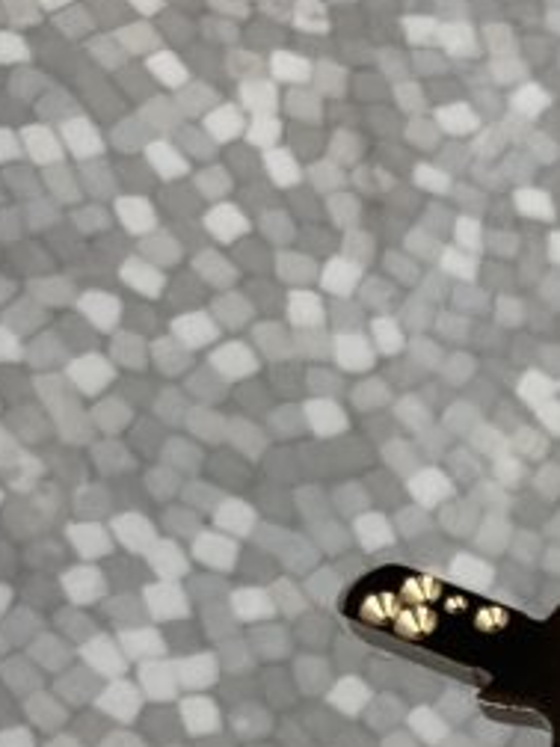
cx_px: 1073
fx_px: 2459
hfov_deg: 11.8
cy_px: 1212
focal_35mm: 114
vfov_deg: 15.5
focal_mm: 3.99
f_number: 1.8
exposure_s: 1/121
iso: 80
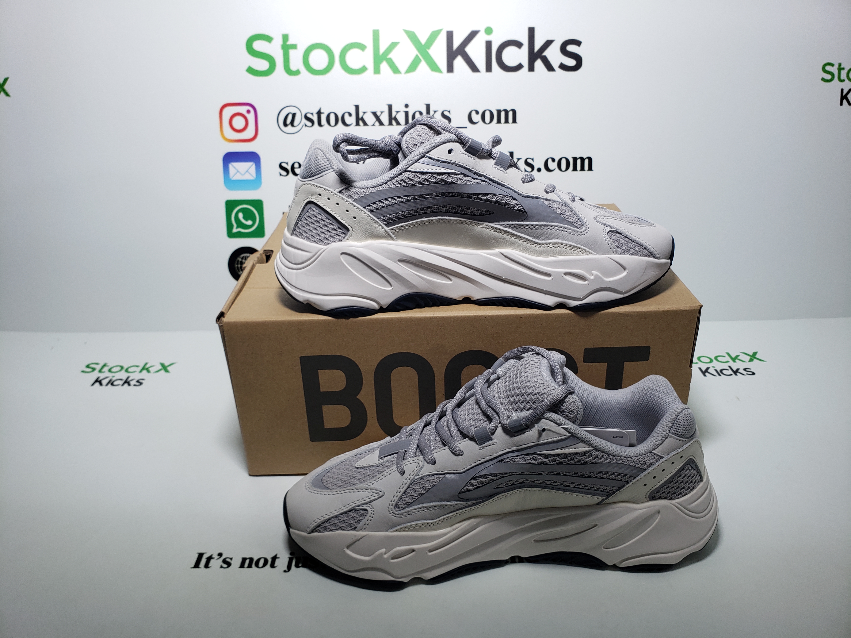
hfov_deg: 67.3
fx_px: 639
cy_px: 319
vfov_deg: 53.1
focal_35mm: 26
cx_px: 426
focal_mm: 4.3
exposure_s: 1/167
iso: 50
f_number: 2.4
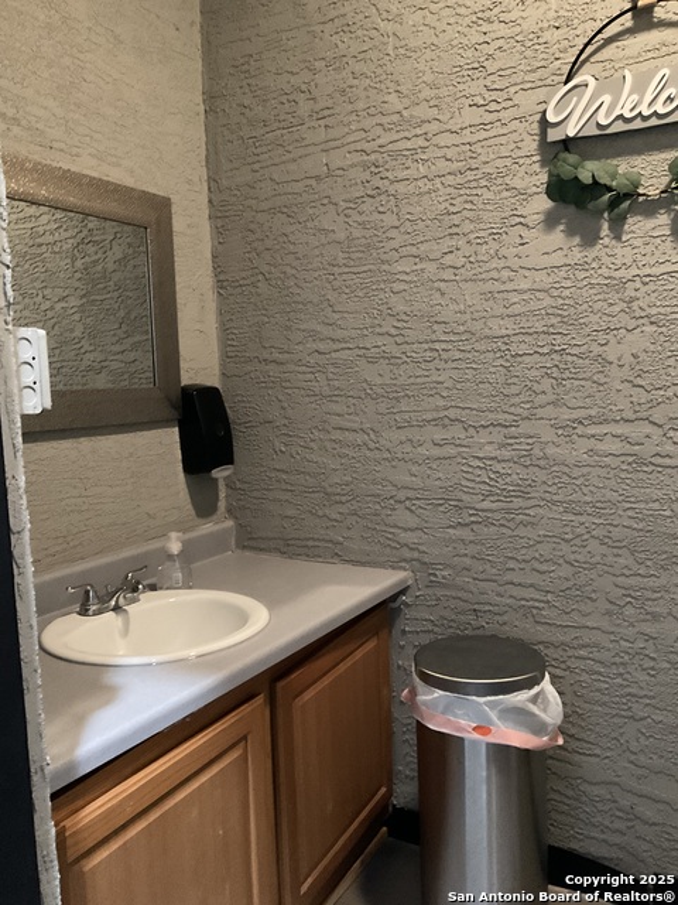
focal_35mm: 29
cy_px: 452
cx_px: 339
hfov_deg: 48.2
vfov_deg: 61.7
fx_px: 757
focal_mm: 3
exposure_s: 1/24
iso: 500
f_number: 1.8
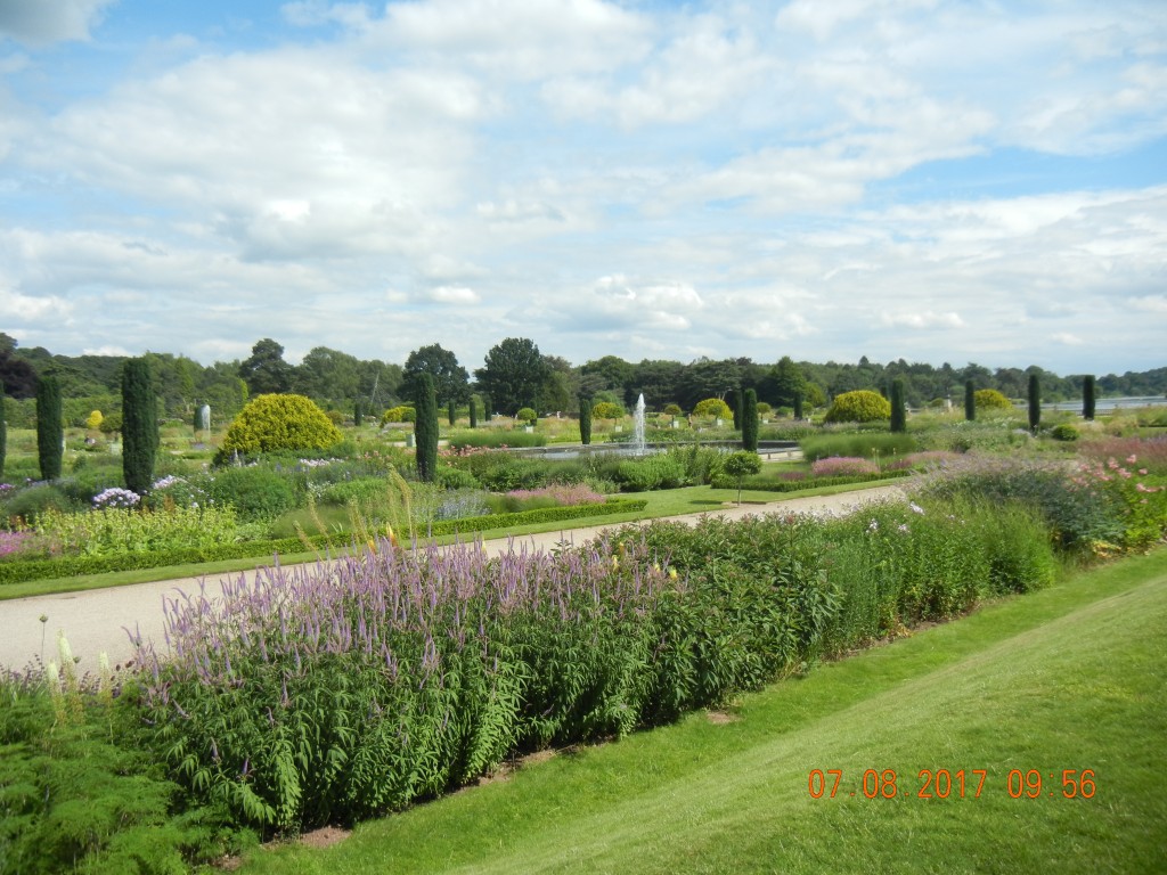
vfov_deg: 46.8
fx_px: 1011
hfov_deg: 60.0
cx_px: 584
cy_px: 438
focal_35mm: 30
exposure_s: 1/362
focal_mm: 5.4
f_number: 7
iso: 160
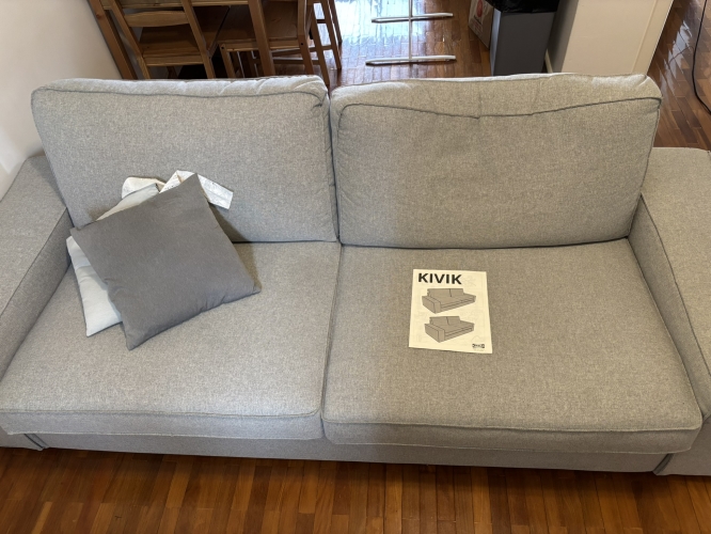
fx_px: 534
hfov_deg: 67.3
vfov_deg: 53.1
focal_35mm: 26
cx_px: 356
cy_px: 267
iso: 200
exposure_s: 1/50
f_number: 1.6
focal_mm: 5.96
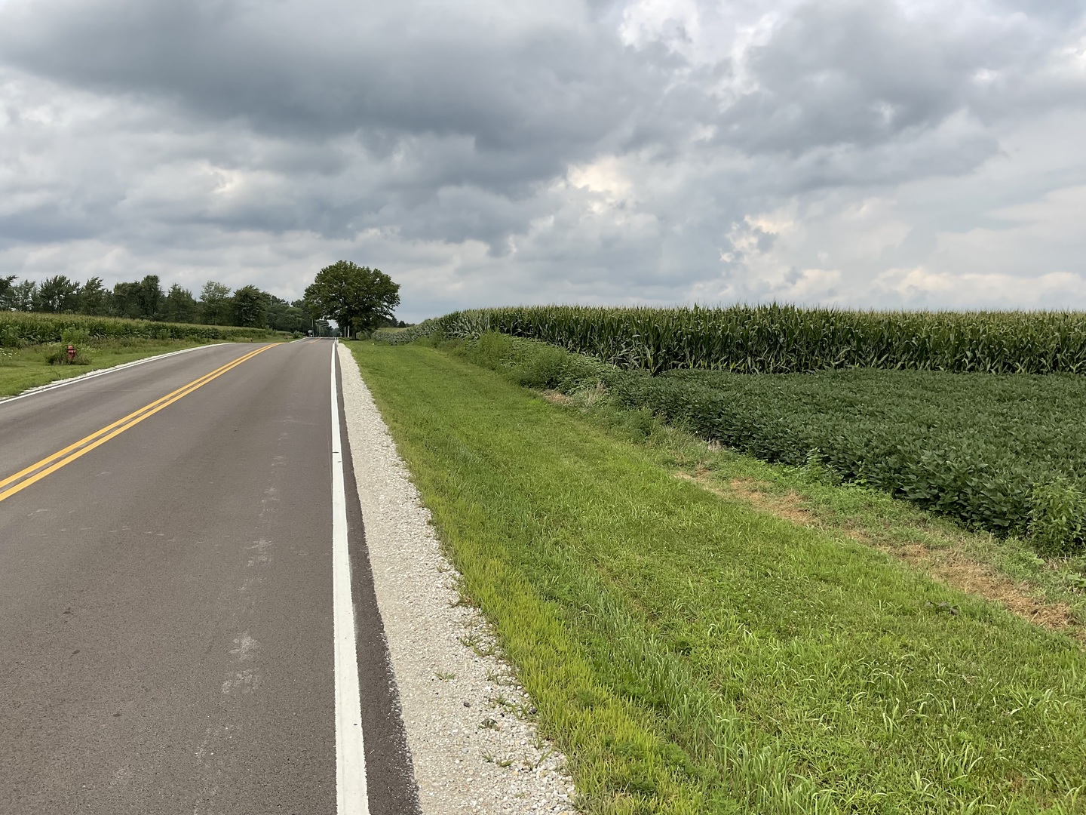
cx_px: 543
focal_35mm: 29
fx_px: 910
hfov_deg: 61.7
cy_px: 408
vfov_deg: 48.2
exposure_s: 1/2427
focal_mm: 3
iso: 16
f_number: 1.8
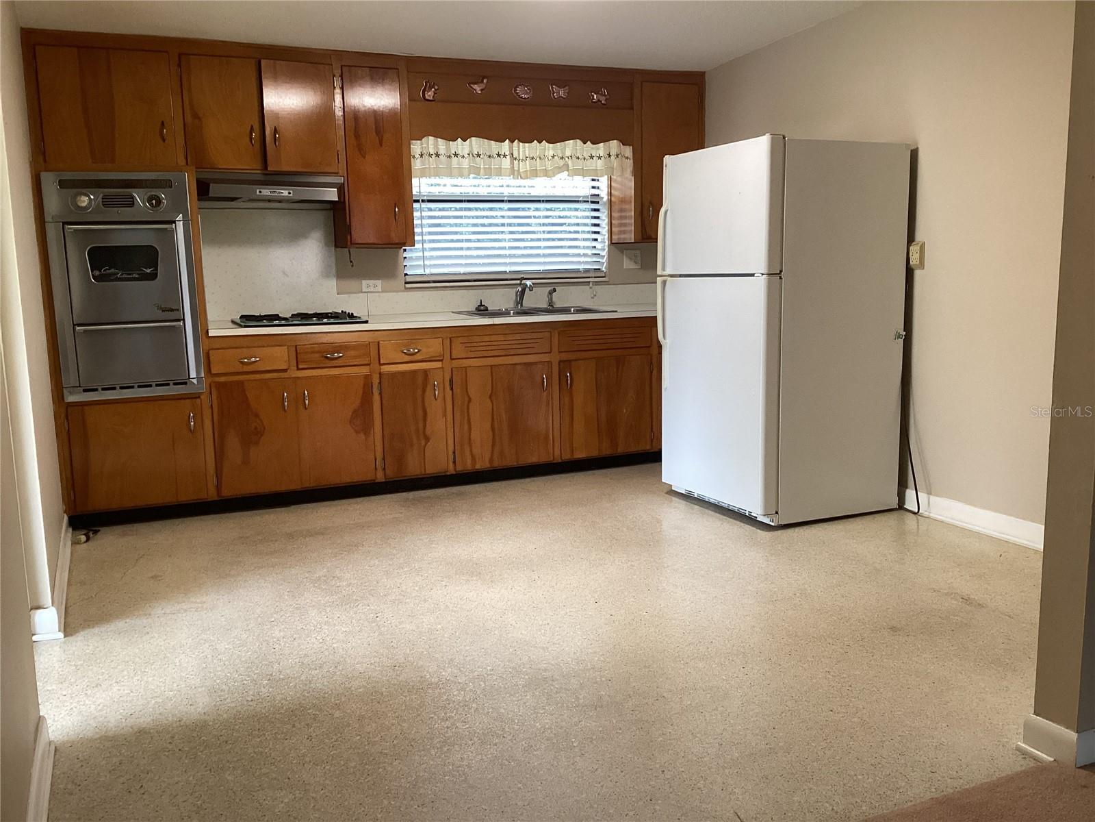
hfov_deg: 58.4
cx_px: 548
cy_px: 411
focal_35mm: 31
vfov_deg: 45.4
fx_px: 981
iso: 160
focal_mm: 3.3
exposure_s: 1/60
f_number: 2.4
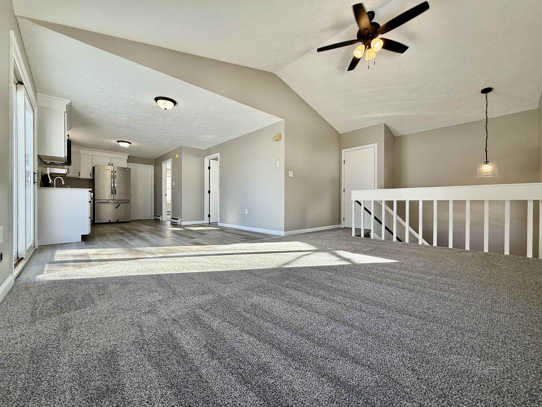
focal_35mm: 14
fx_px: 219
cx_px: 271
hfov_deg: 102.1
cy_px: 204
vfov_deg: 85.7
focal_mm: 2.22
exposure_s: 1/148
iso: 50
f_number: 2.2
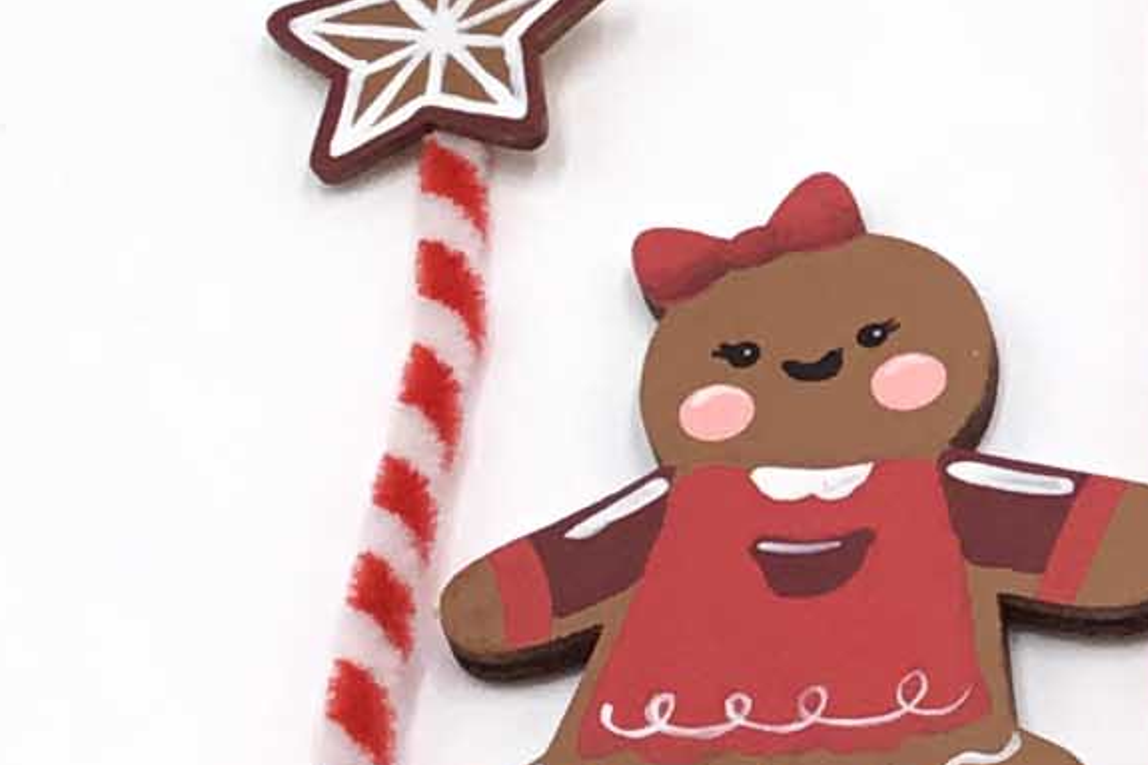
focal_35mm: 183
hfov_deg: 10.5
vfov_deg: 7.5
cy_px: 124
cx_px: 2178
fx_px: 5834
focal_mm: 3.3
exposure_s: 1/186
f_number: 2.4
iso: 25
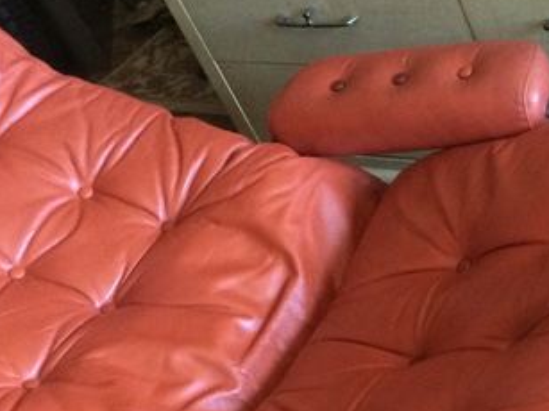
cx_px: 560
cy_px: 448
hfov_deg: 21.4
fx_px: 1395
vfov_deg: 16.3
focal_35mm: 88
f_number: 2.2
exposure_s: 1/30
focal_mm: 4.12
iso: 250
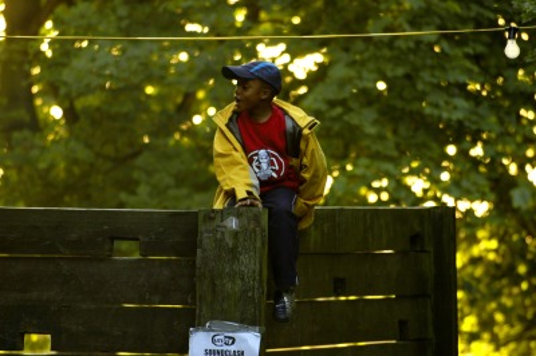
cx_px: 268
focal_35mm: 375
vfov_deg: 3.7
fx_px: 5579
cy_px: 178
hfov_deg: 5.5
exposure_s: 1/50
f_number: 6.3
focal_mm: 250
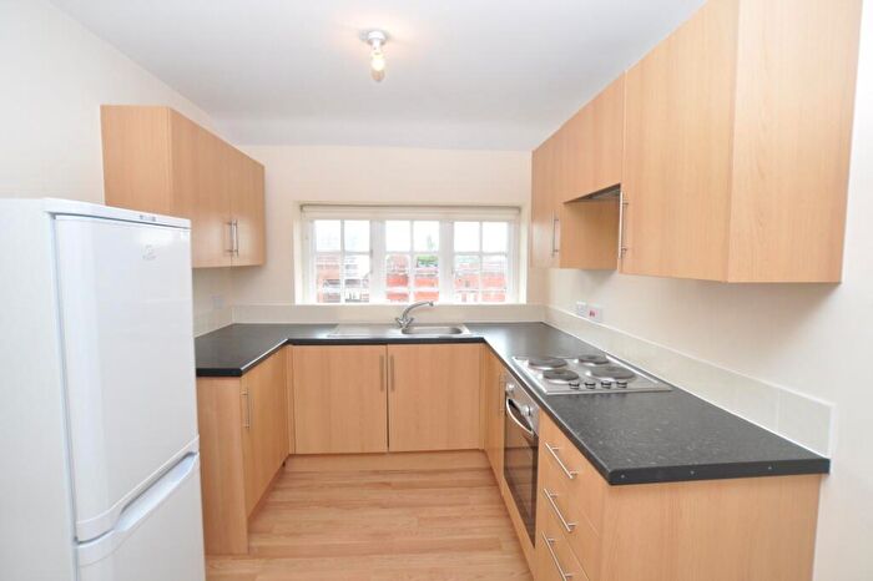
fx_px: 400
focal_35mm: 16
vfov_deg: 72.0
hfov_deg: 95.0
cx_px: 436
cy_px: 290
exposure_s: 1/60
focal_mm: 11
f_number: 4.5
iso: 500
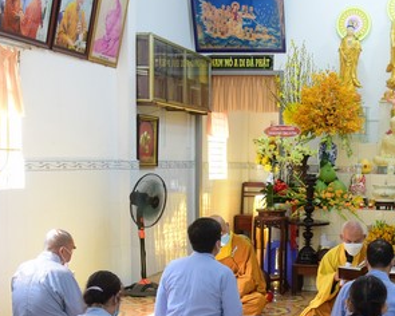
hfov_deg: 29.6
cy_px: 250
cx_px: 329
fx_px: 725
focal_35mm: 62
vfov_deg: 24.2
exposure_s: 1/80
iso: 500
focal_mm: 30
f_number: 4.5
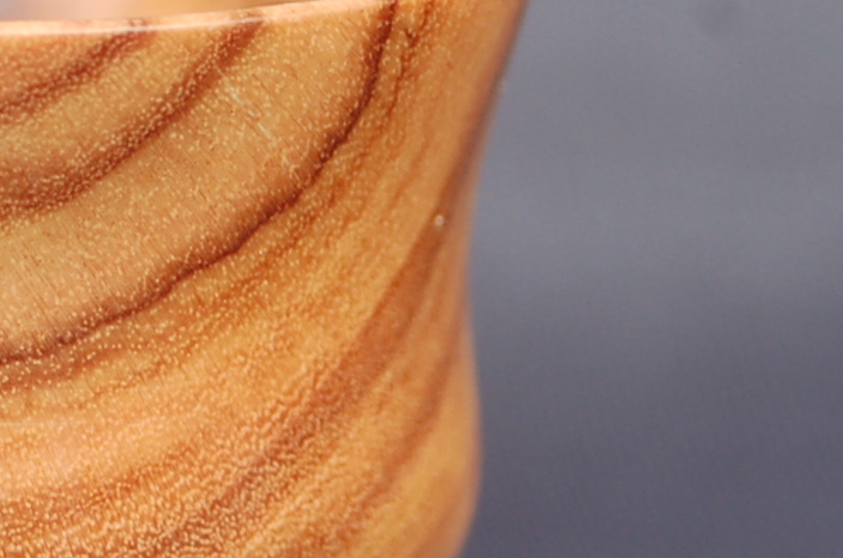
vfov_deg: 3.0
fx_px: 10585
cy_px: 382
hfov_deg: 4.6
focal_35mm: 453
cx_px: 187
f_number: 8
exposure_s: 1/125
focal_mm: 80
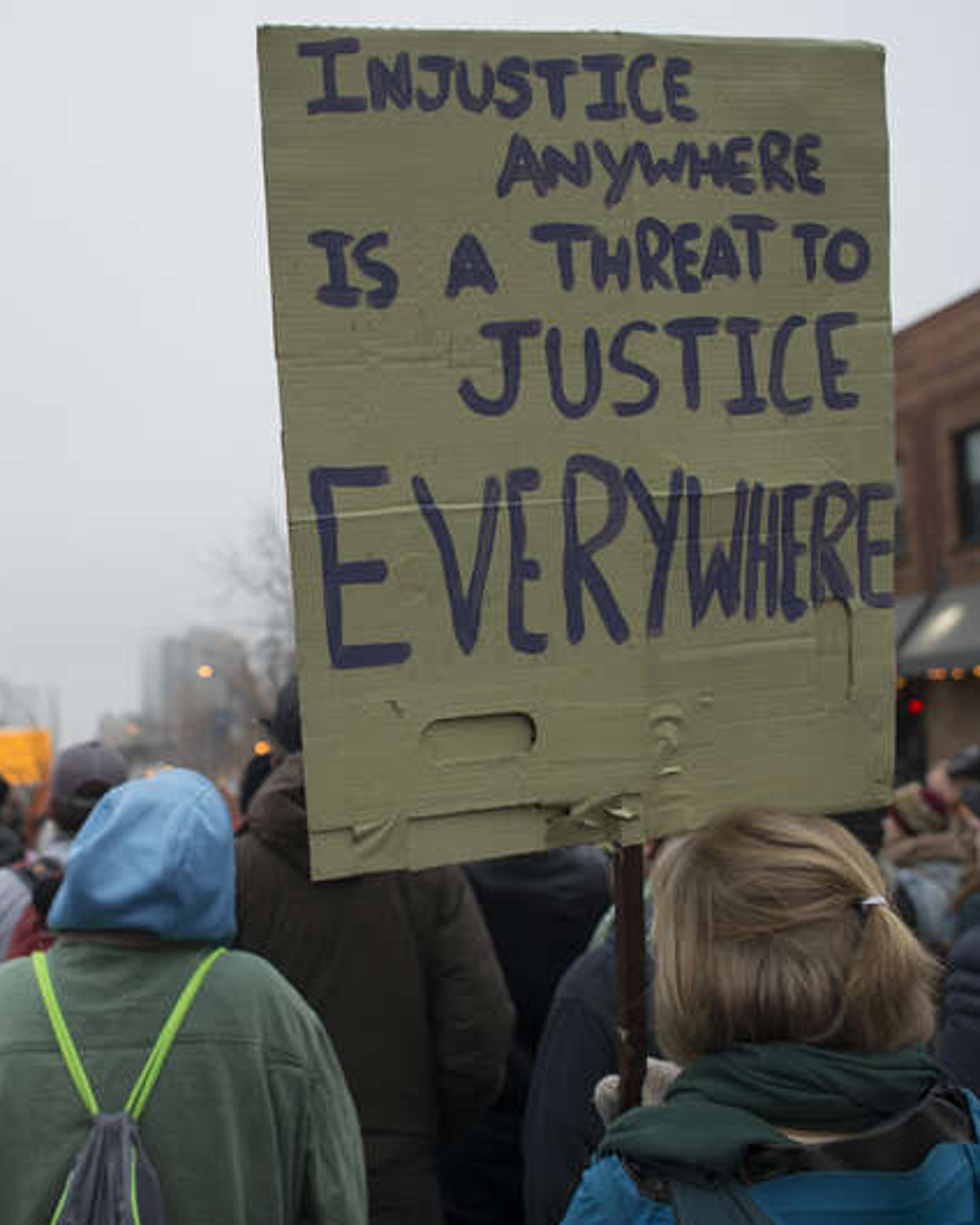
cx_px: 326
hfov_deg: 42.8
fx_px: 1233
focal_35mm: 34
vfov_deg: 52.8
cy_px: 615
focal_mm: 24
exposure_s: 1/160
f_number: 2.5
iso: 100
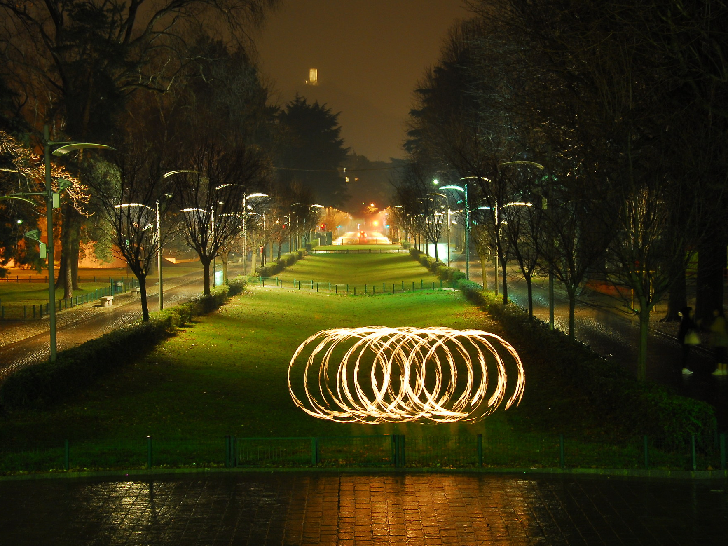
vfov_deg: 21.4
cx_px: 357
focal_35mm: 69
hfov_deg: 28.3
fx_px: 1444
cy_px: 252
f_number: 5
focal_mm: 35
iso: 320
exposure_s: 5
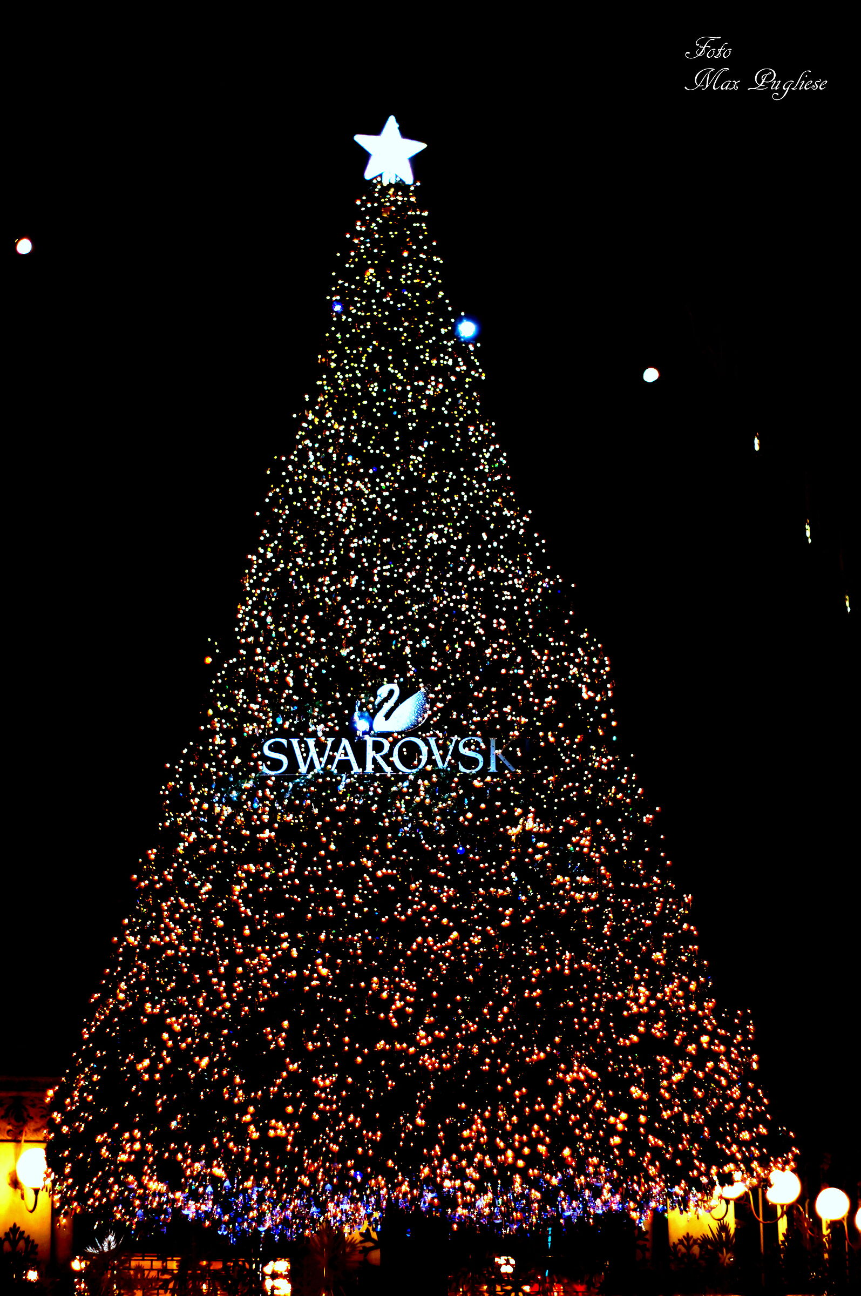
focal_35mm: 75
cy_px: 648
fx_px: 2696
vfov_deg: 27.0
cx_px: 430
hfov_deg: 18.1
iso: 200
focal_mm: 50
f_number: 8
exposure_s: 1/160
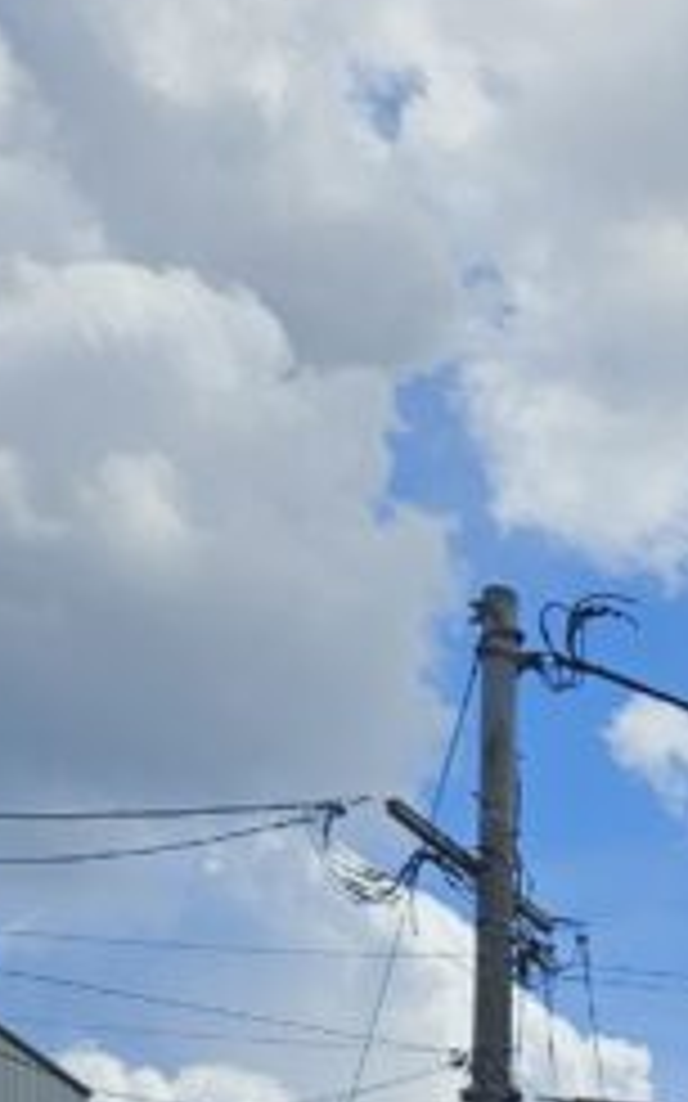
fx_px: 3062
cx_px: 1511
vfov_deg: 17.0
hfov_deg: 11.2
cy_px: 1943
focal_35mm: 102
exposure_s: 1/3363
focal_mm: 5.4
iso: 25
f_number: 1.8
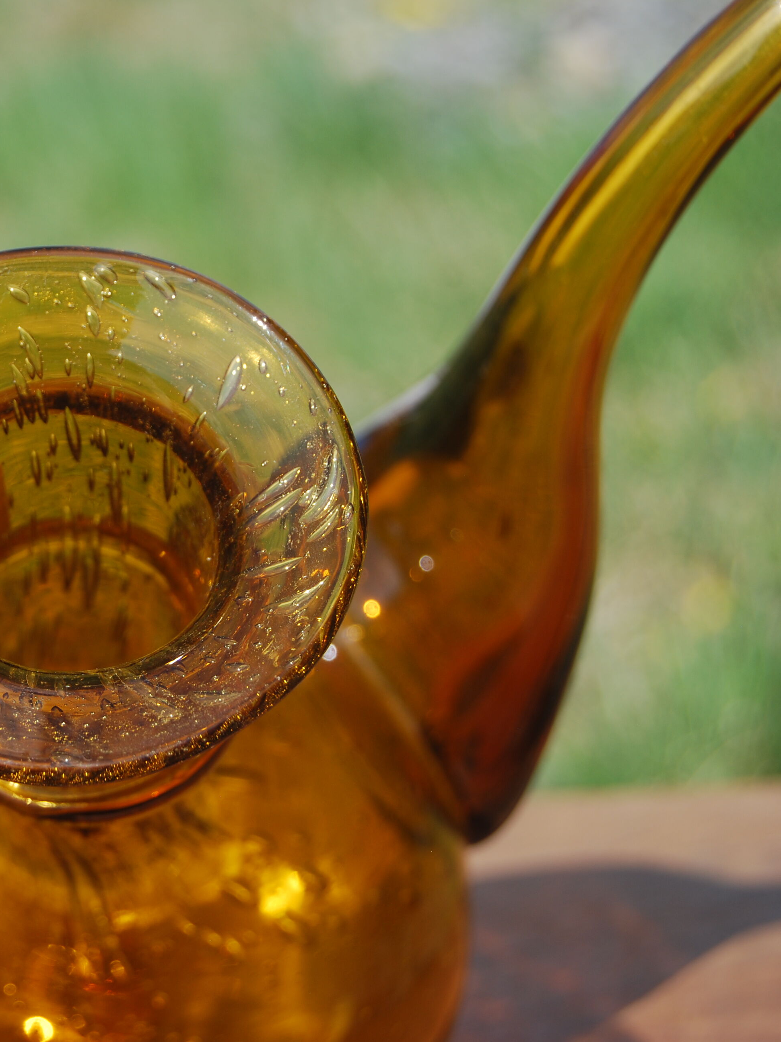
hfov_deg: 13.5
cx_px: 15
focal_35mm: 108
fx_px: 3250
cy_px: 521
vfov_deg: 18.2
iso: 100
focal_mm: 50
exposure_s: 1/250
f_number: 8
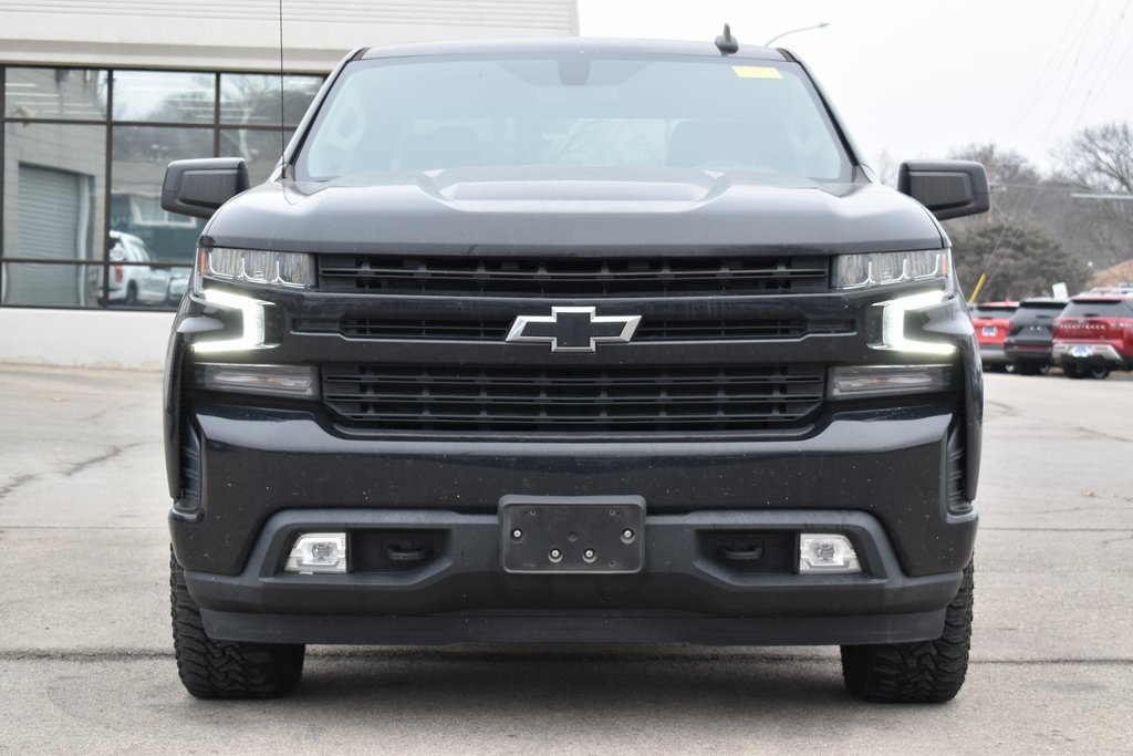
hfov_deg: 27.0
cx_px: 566
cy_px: 378
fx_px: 2361
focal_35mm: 75
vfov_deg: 18.2
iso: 400
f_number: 5.6
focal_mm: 50
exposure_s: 1/125
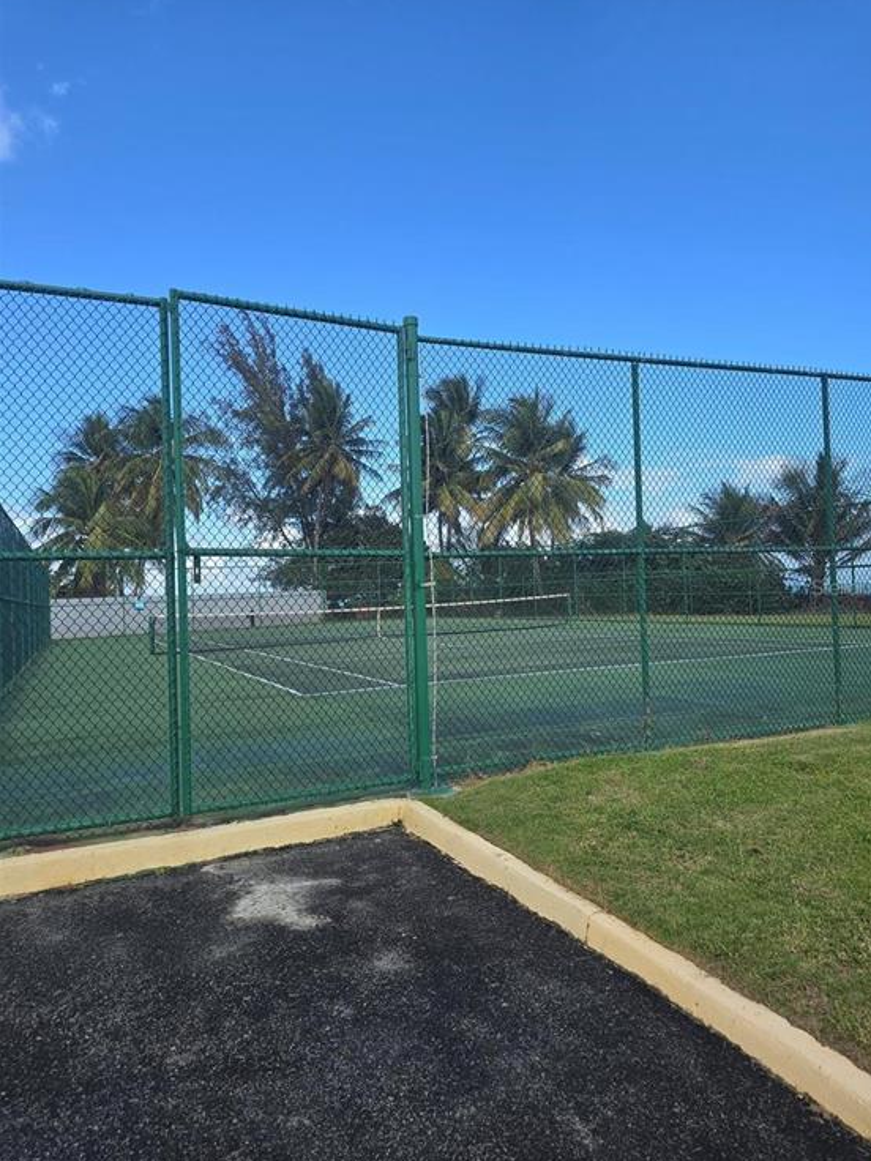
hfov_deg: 56.8
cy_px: 587
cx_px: 453
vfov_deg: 71.6
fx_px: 805
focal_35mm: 24
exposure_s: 1/447
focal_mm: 6.3
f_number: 1.7
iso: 12
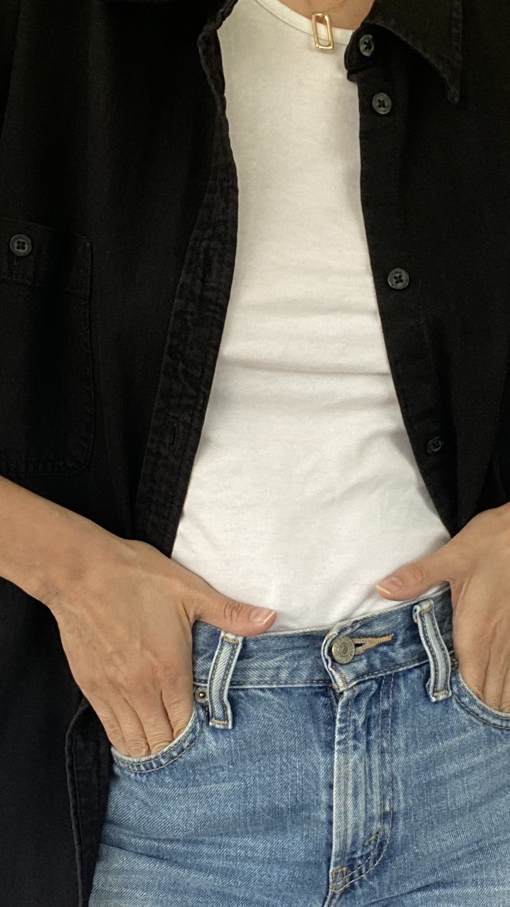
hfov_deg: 21.8
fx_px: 1322
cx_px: 296
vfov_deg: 37.6
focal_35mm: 55
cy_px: 568
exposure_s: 1/112
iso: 100
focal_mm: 2.71
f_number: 2.2
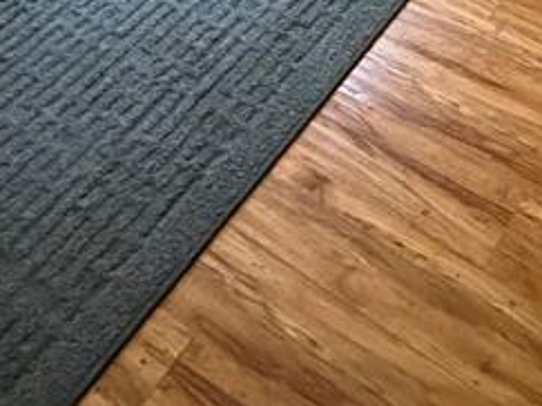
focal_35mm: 59
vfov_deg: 17.0
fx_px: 923
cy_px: -444
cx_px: 549
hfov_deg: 30.3
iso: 1250
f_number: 2.2
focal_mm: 2.22
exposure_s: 1/60
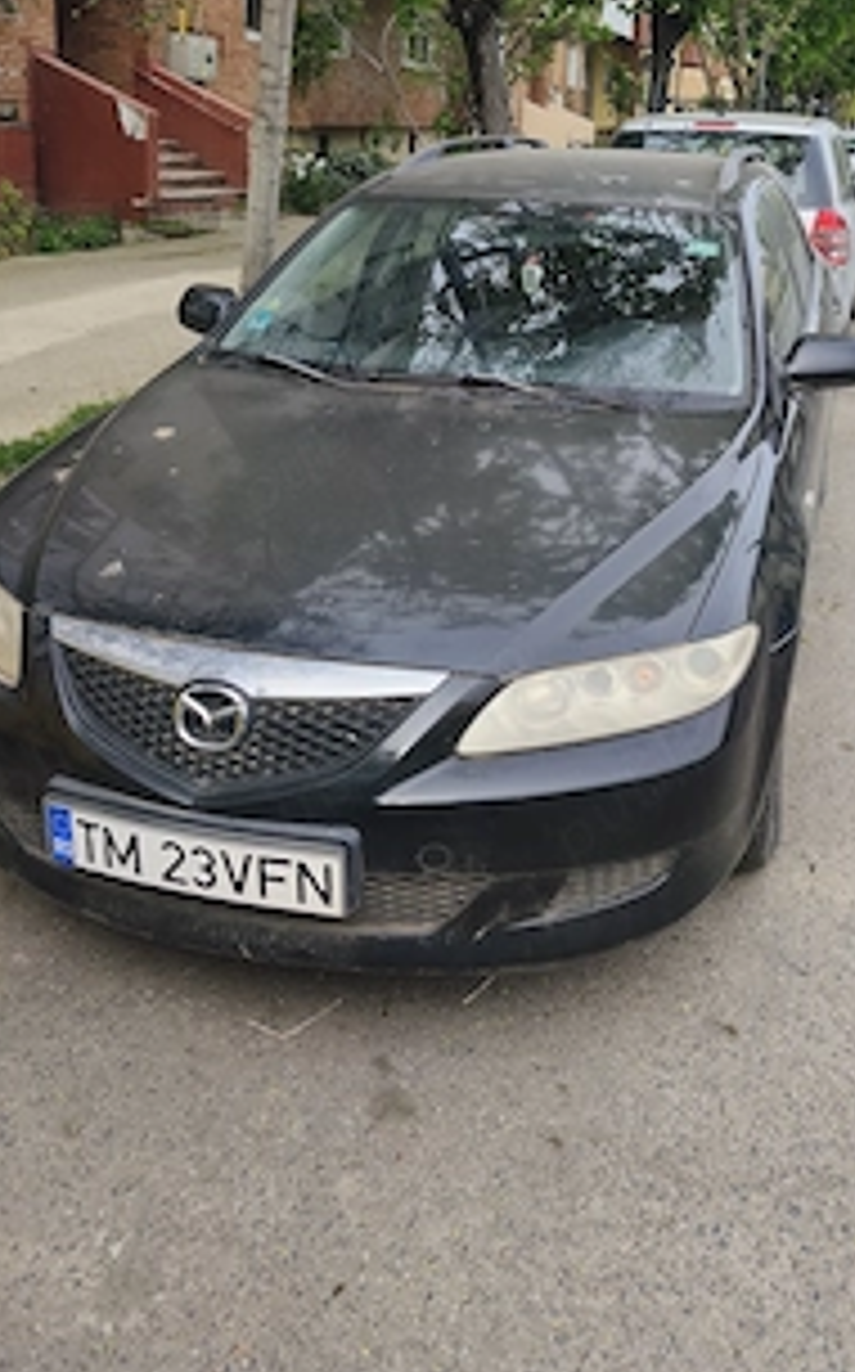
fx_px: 1196
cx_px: 540
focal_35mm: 32
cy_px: 481
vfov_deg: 58.6
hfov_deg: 39.1
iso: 50
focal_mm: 6.18
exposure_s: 1/522
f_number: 1.65
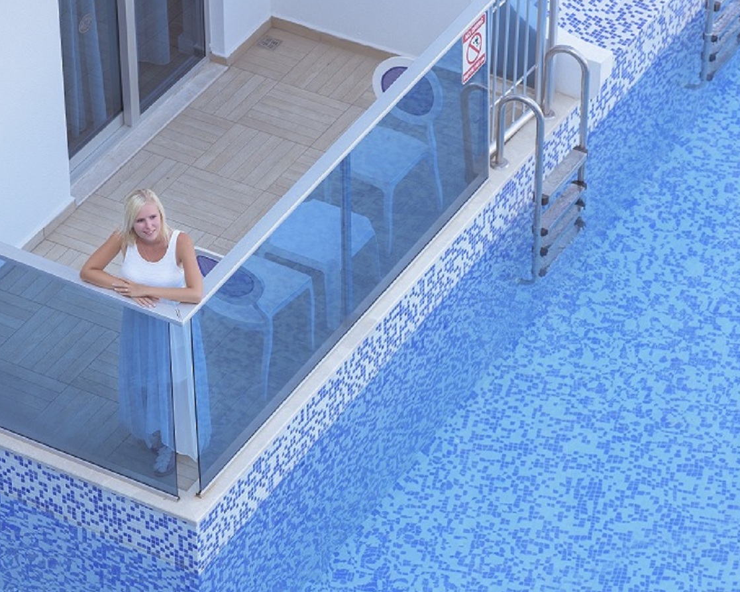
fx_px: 3350
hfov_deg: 12.6
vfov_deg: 10.1
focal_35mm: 153
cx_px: 335
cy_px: 296
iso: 640
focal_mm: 135
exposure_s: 1/640
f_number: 4
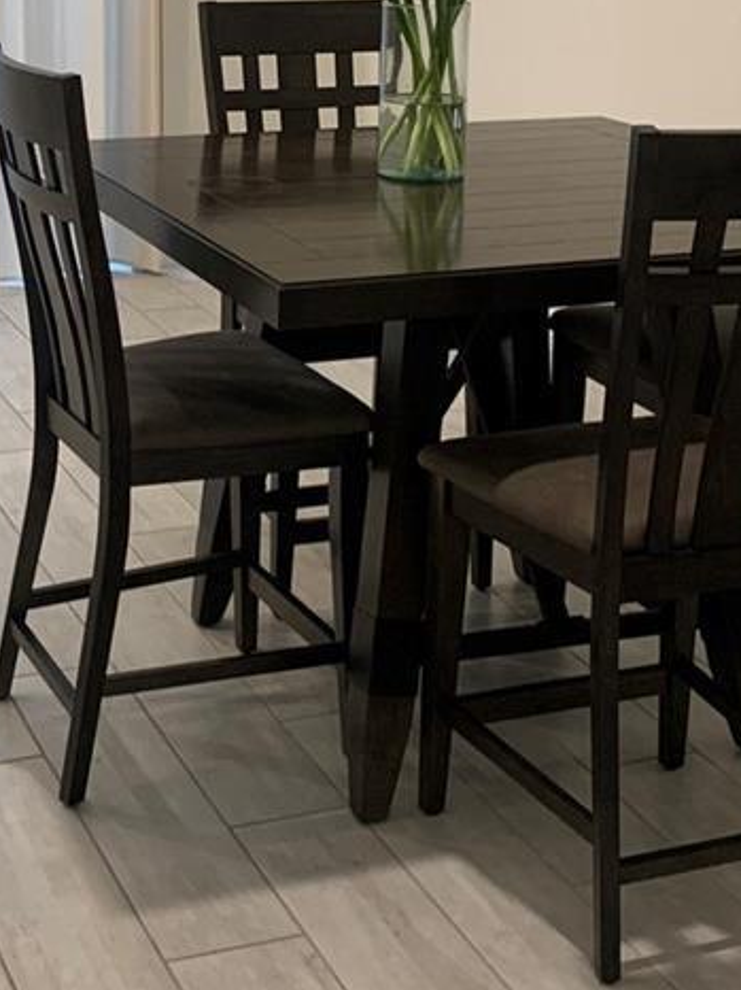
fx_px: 1914
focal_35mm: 67
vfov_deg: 28.3
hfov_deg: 21.7
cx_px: 187
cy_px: 176
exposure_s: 1/60
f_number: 1.8
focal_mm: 4.25
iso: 160
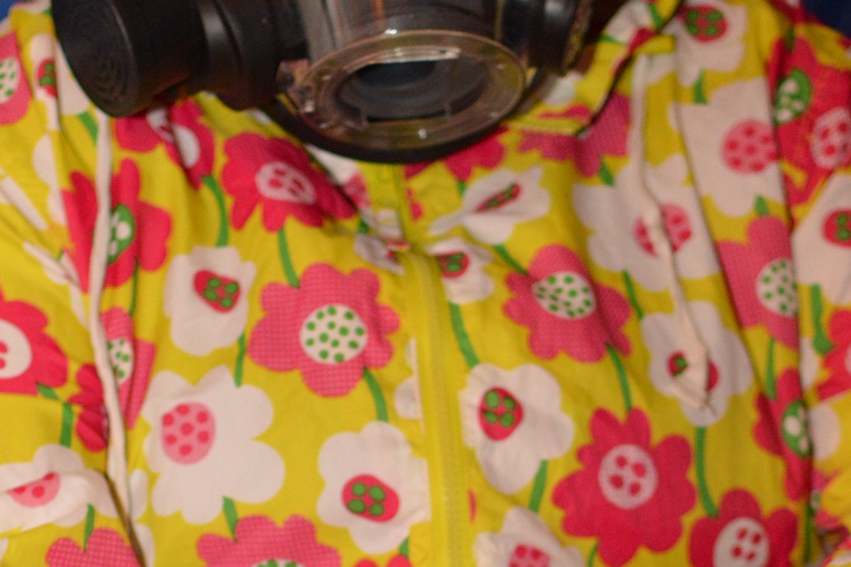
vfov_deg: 9.3
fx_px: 3388
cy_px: 856
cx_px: 274
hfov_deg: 14.3
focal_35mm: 143
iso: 800
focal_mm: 35
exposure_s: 1/200
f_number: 1.8
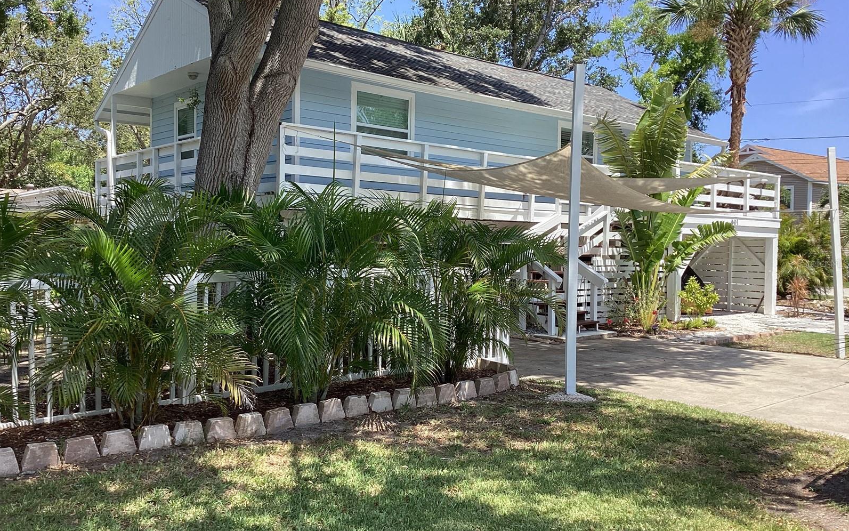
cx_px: 425
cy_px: 263
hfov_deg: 58.1
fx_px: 764
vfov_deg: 38.3
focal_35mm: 33
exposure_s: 1/433
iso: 25
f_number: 2.4
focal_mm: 3.3
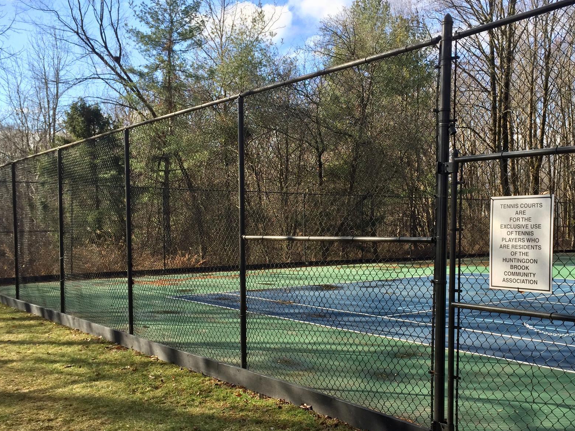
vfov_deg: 37.6
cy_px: 253
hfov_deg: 48.8
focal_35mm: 38
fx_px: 631
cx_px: 336
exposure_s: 1/694
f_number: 2.2
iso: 32
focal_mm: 4.15
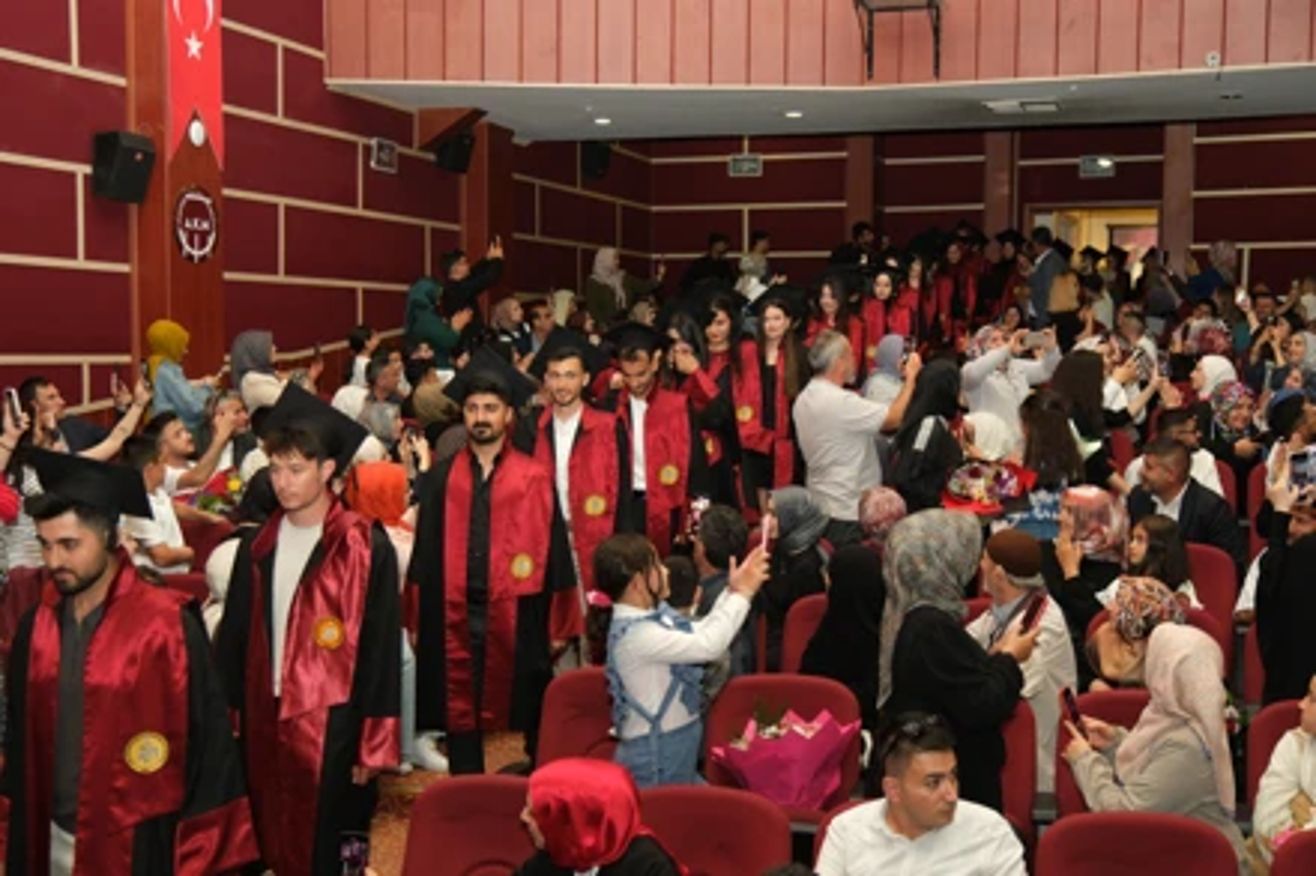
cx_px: 658
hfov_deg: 44.5
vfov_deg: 30.5
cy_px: 438
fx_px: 1608
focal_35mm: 44
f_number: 2.8
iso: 1250
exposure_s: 1/160
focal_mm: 29.2
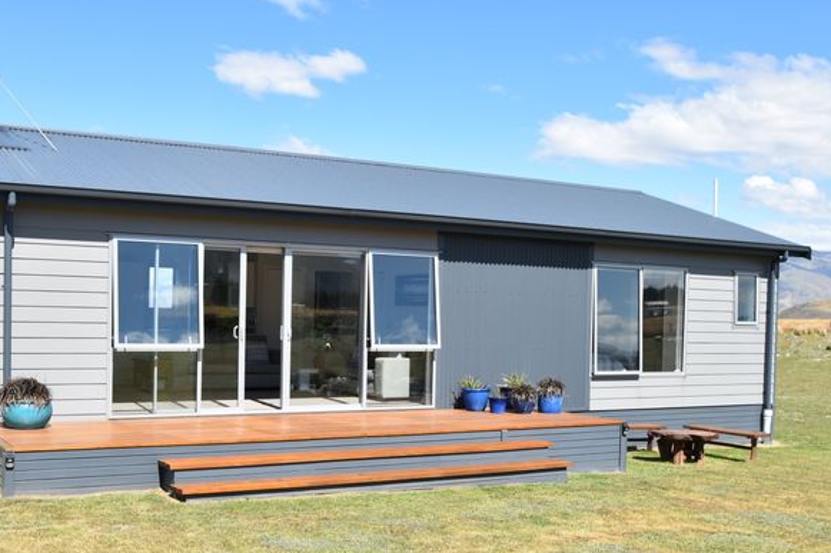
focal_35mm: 42
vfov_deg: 31.9
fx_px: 961
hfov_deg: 46.6
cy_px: 362
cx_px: 360
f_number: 10
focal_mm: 21
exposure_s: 1/400
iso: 200
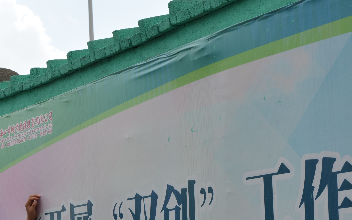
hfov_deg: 17.3
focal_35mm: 120
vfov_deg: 10.8
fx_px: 1151
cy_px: 224
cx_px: 78
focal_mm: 38
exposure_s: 1/320
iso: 100
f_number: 9
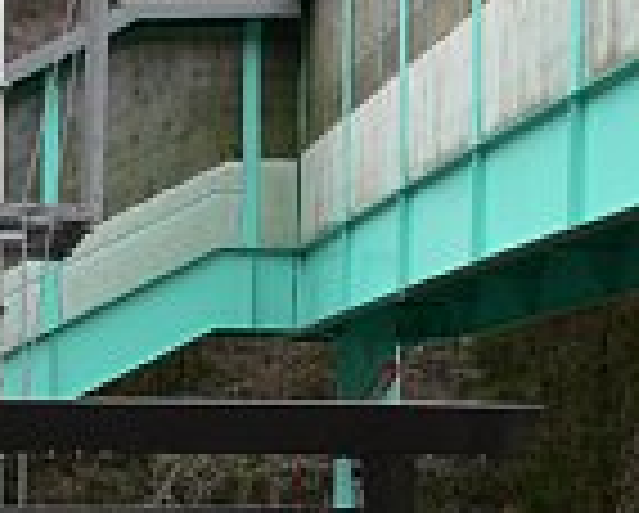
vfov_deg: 15.3
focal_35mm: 96
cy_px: 662
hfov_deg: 19.2
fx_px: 1818
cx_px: -40
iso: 80
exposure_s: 1/100
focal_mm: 7.4
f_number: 5
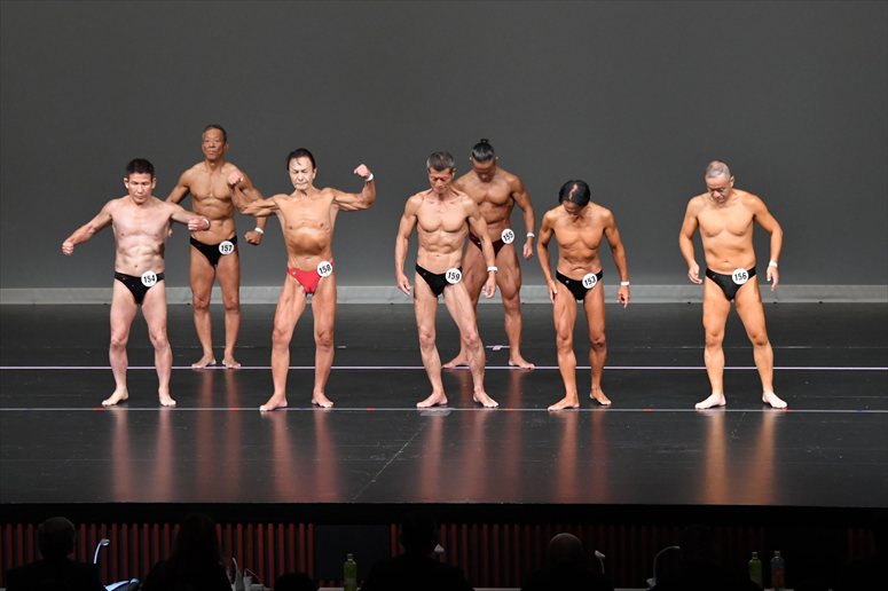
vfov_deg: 7.5
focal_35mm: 183
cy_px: 296
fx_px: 4512
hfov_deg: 11.2
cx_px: 444
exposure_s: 1/400
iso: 4000
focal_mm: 122
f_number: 5.6
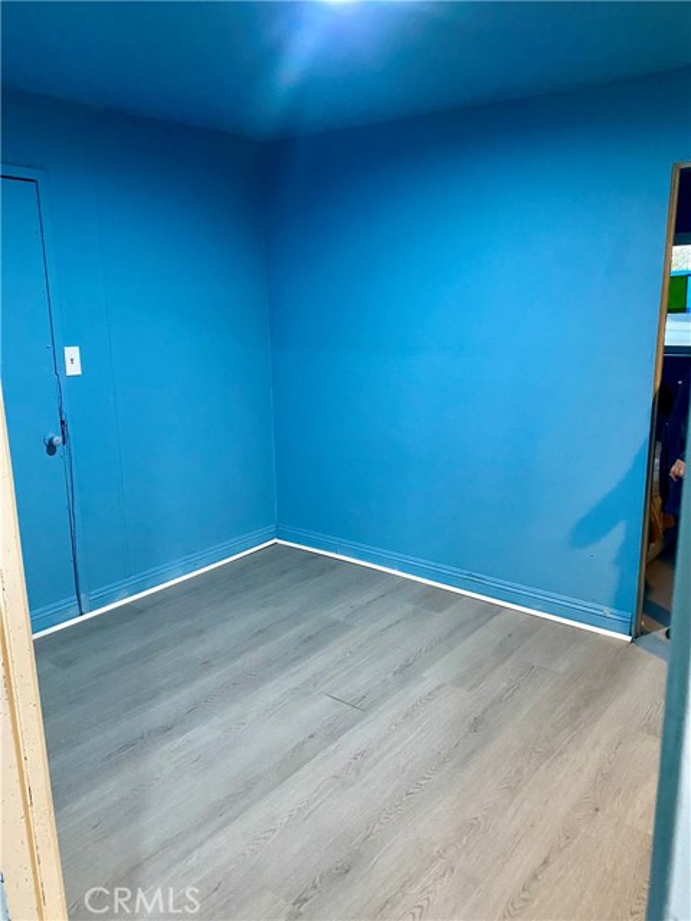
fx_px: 692
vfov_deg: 67.3
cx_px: 346
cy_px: 460
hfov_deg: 53.1
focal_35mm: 26
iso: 500
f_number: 1.8
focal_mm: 4.25
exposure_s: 1/47
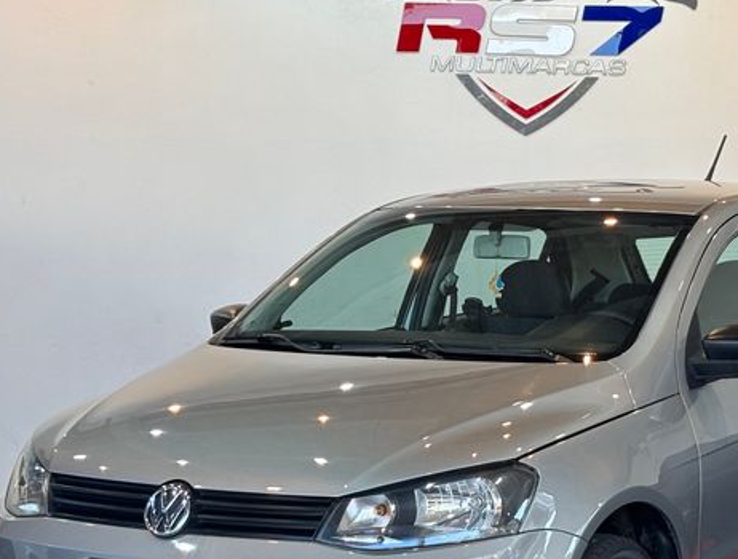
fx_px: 2290
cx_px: 514
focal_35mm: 107
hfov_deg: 18.2
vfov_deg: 13.9
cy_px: 380
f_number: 1.6
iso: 25
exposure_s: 1/122
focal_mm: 5.96
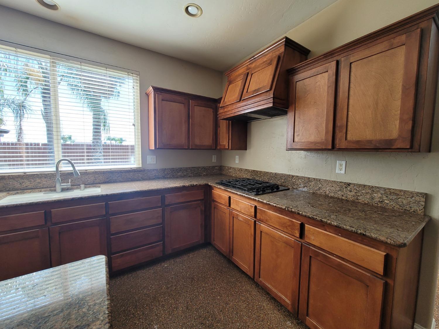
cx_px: 220
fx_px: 165
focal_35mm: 13
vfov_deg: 89.9
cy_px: 164
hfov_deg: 106.2
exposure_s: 1/120
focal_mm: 2.2
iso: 100
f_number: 2.2
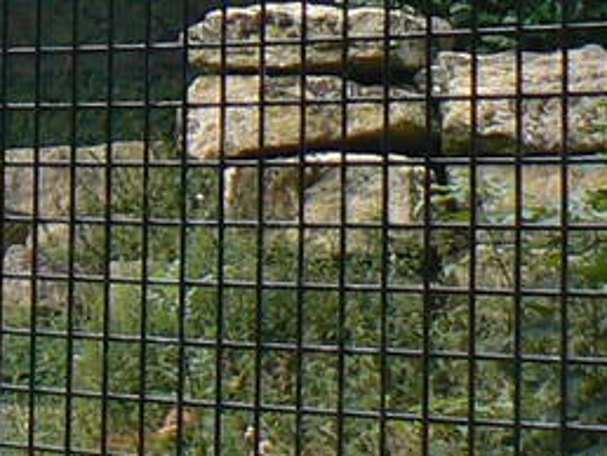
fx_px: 3914
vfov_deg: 6.5
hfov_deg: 8.5
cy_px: -451
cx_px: -511
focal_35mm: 223
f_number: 4
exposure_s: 1/80
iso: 80
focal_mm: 6
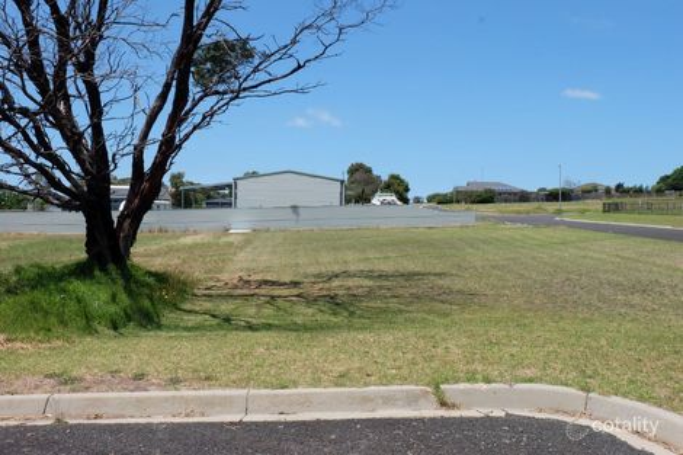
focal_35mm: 33
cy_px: 228
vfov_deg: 39.9
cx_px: 342
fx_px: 626
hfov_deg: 57.2
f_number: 18
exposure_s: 1/350
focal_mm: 22.2
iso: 1000
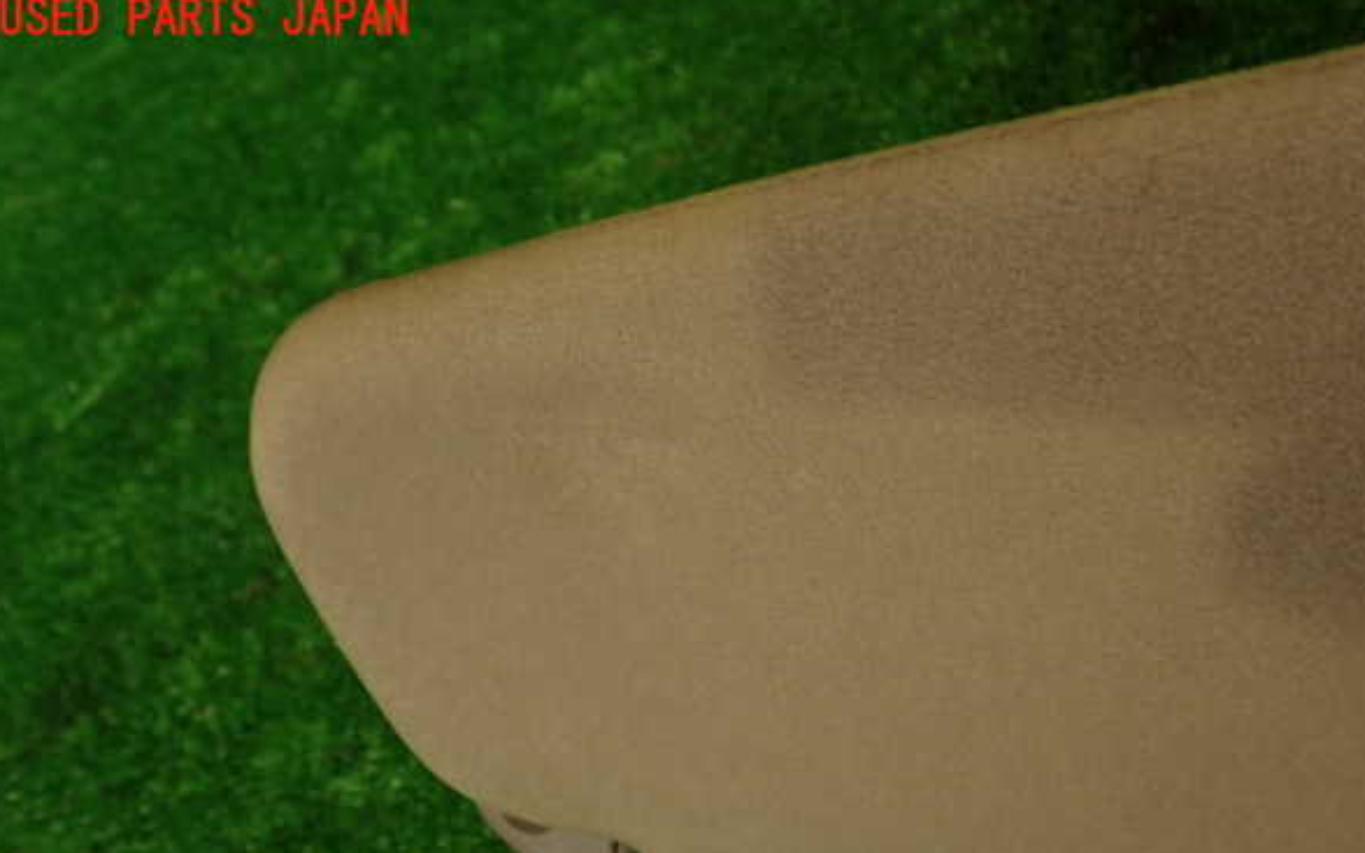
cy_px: 514
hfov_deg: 50.4
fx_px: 1451
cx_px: 684
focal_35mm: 39
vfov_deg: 32.7
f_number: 2.5
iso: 200
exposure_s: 1/50
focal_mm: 6.37
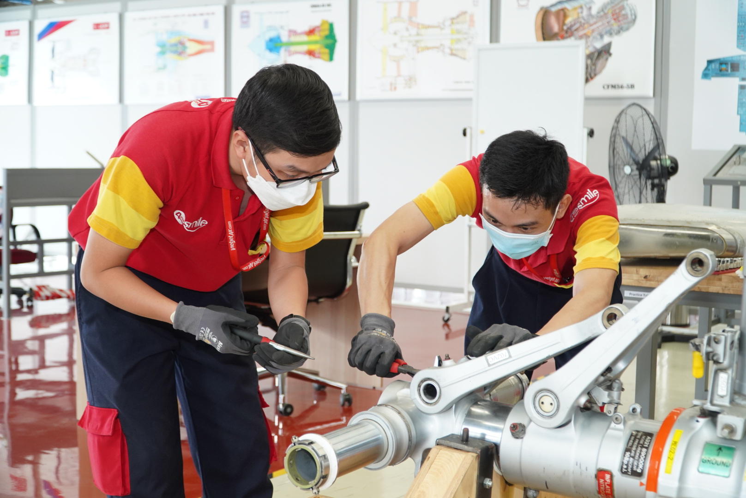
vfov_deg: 28.1
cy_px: 249
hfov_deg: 41.1
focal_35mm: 48
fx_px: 995
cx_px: 373
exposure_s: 1/160
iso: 800
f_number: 4
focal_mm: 32
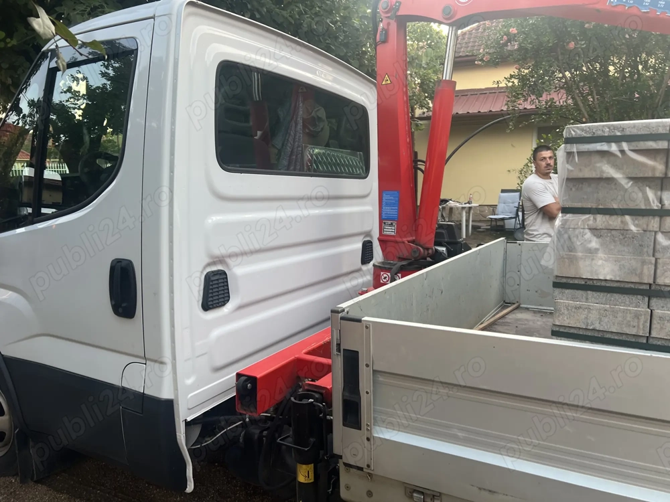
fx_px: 503
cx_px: 335
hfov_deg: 67.3
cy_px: 251
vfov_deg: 53.1
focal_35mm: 26
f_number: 1.5
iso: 40
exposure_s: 1/121
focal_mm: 5.7
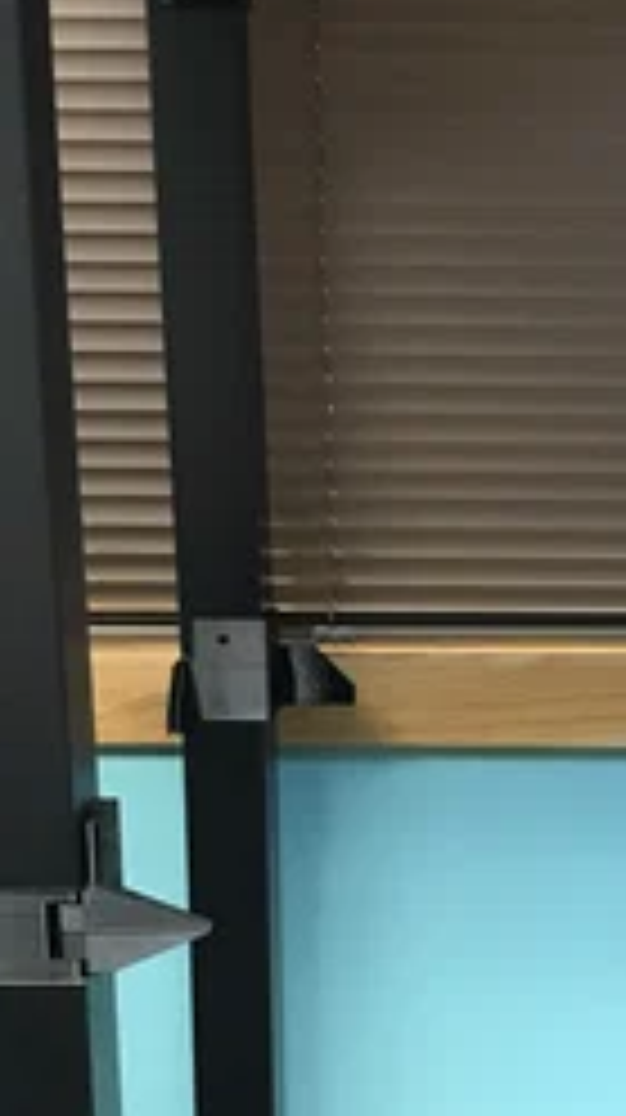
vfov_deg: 27.2
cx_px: 655
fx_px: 2278
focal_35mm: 77
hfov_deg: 15.3
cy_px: 817
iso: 80
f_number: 1.8
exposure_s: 1/15
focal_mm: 3.99
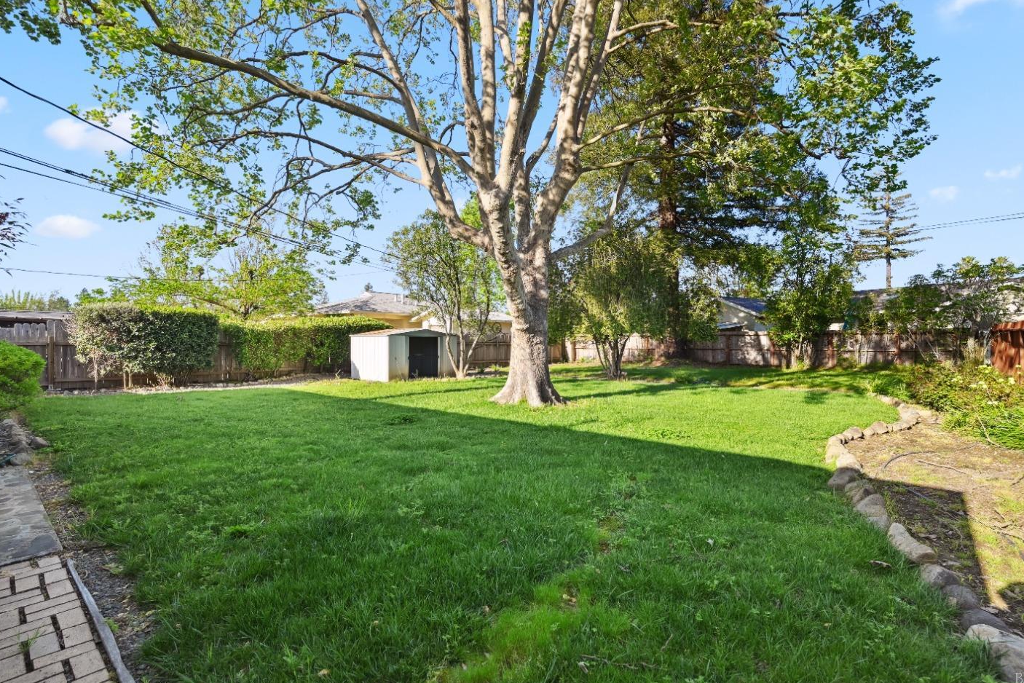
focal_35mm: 17
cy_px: 340
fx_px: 470
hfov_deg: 94.8
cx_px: 528
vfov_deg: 72.0
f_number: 9
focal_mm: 15.5
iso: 800
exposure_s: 1/400
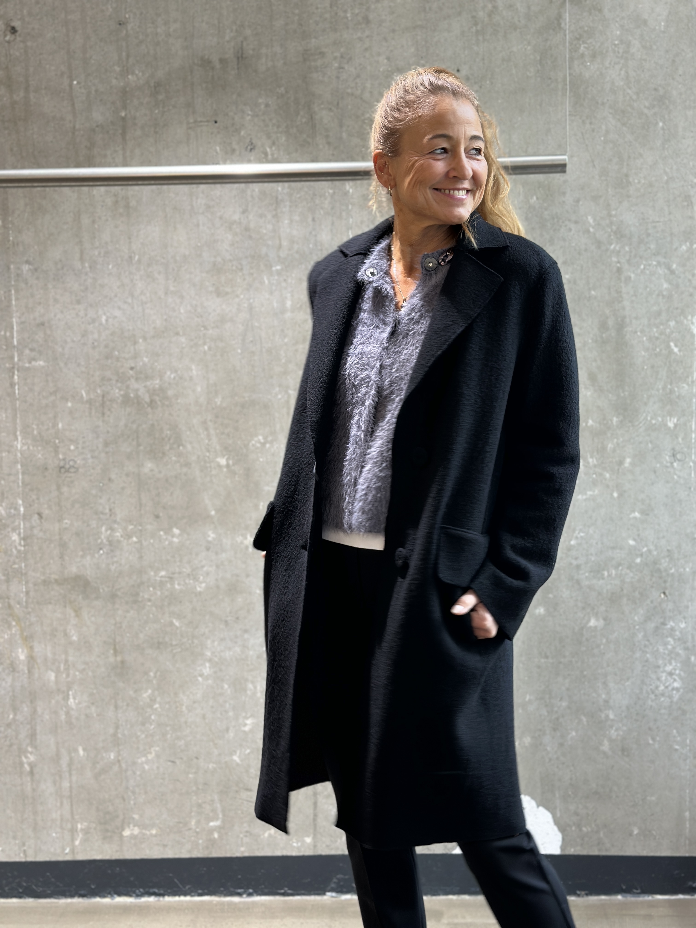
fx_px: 1287
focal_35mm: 48
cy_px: 464
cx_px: 348
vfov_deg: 39.7
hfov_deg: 30.3
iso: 125
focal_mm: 6.86
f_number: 1.78
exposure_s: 1/50
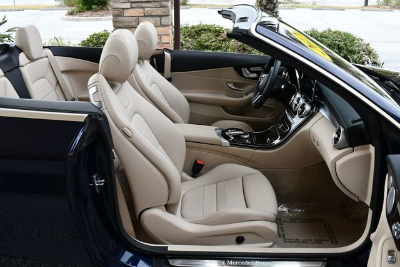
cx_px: 200
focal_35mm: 36
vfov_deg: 36.9
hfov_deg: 53.1
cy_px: 134
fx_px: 400
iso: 320
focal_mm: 18
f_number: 5.6
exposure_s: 1/250
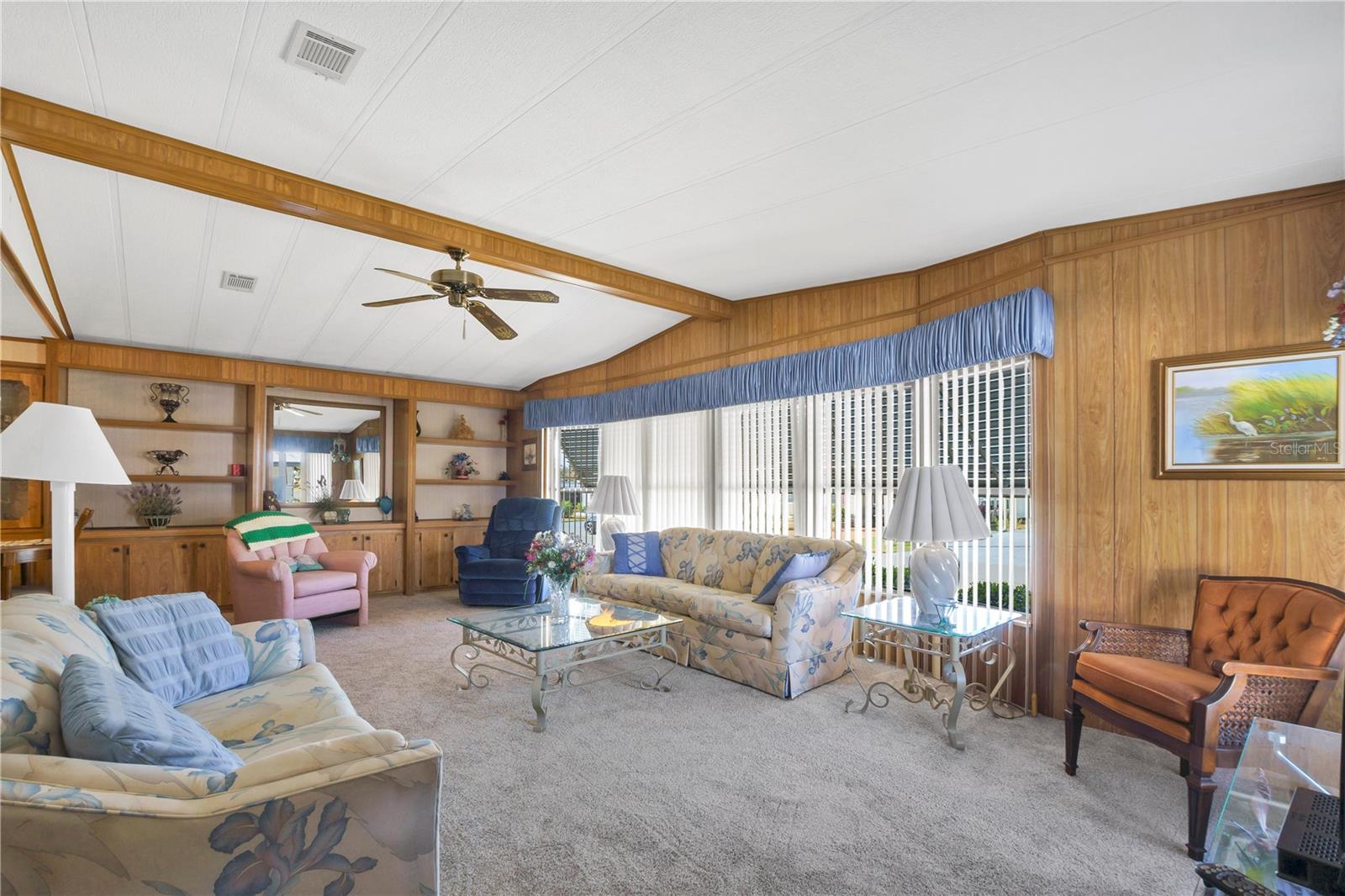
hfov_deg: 100.4
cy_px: 448
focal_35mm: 15
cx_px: 672
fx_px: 560
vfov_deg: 77.3
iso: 200
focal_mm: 10
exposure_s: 1/4
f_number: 14
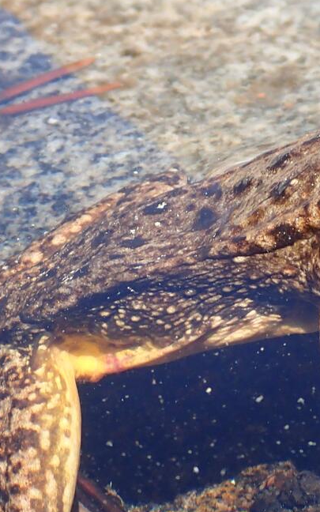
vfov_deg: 15.6
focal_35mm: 134
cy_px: 314
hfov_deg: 9.8
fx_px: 1870
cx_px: 205
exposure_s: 1/640
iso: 200
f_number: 4.5
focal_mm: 8.41
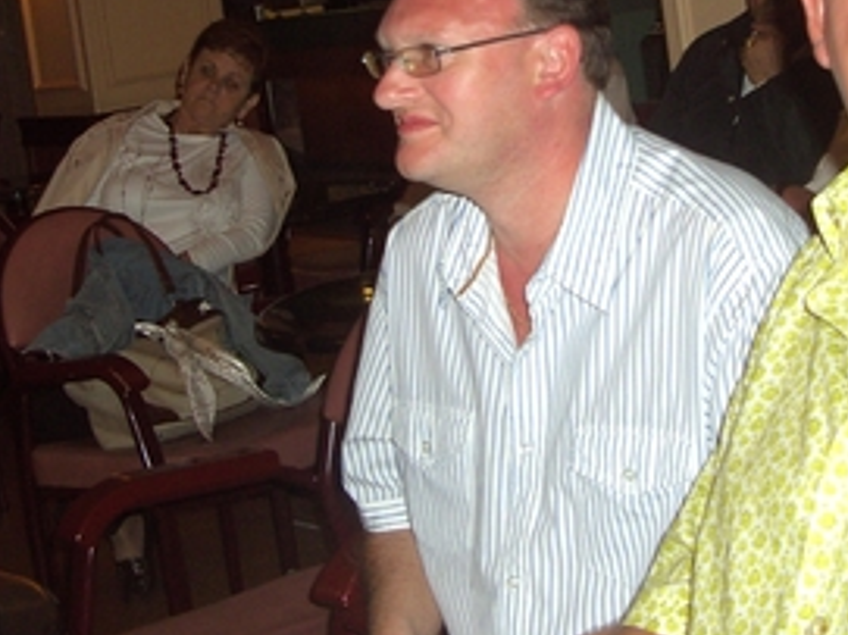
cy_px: 135
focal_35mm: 82
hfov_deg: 23.8
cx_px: 541
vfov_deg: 17.8
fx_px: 2008
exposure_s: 1/50
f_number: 2.8
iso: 100
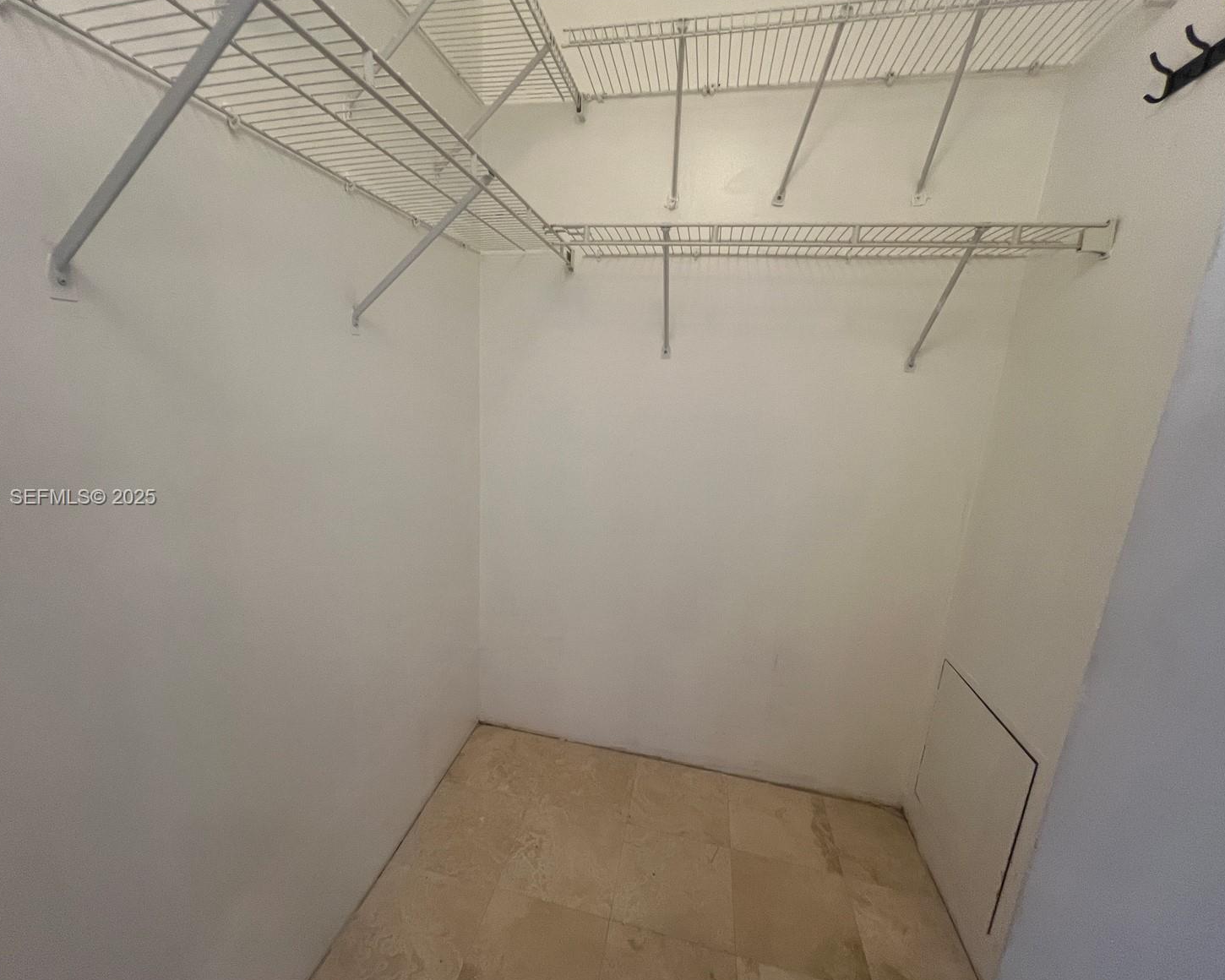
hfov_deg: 100.5
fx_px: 508
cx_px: 569
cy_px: 498
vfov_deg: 88.0
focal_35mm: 14
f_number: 1.8
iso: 160
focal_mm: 1.57
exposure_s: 1/120
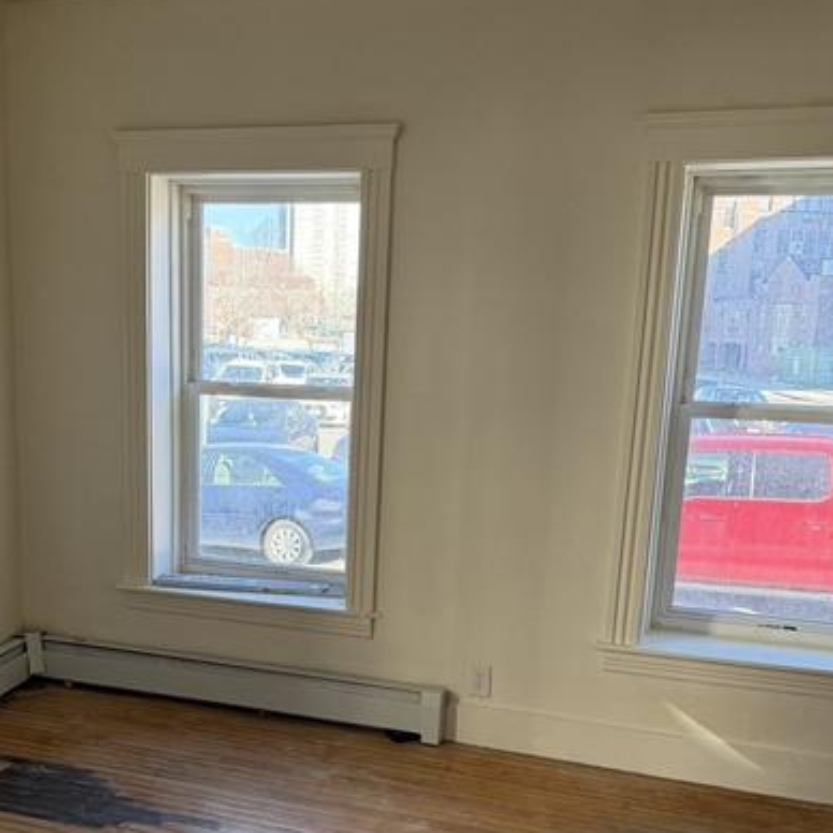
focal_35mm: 42
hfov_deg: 39.7
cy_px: 573
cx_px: 305
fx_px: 1143
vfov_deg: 39.4
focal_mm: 6.76
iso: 160
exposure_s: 1/229
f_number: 1.78
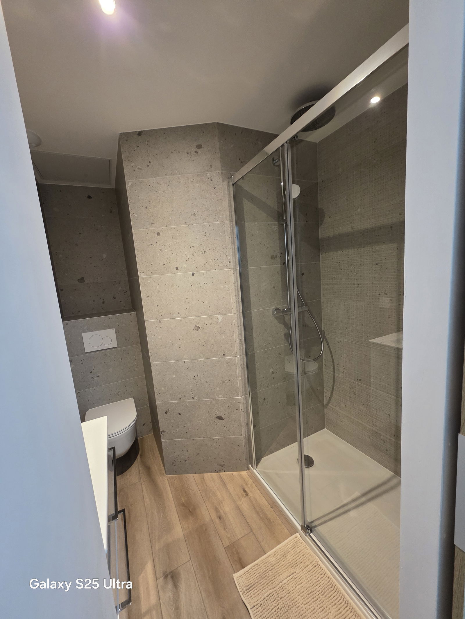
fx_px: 233
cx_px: 232
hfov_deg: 89.9
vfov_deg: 106.2
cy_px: 310
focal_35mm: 13
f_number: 1.9
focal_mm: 2.2
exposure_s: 1/50
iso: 400
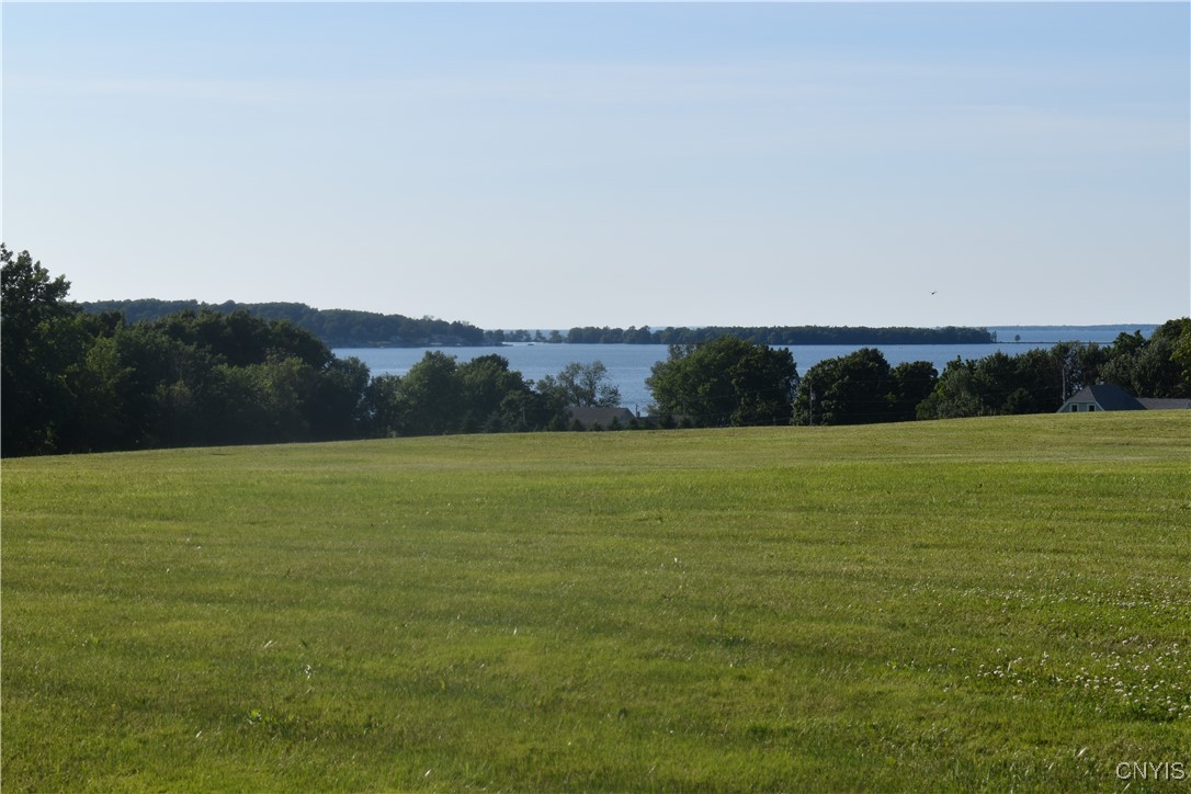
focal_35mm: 82
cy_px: 397
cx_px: 596
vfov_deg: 16.6
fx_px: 2729
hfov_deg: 24.6
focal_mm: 55
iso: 100
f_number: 13
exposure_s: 1/200
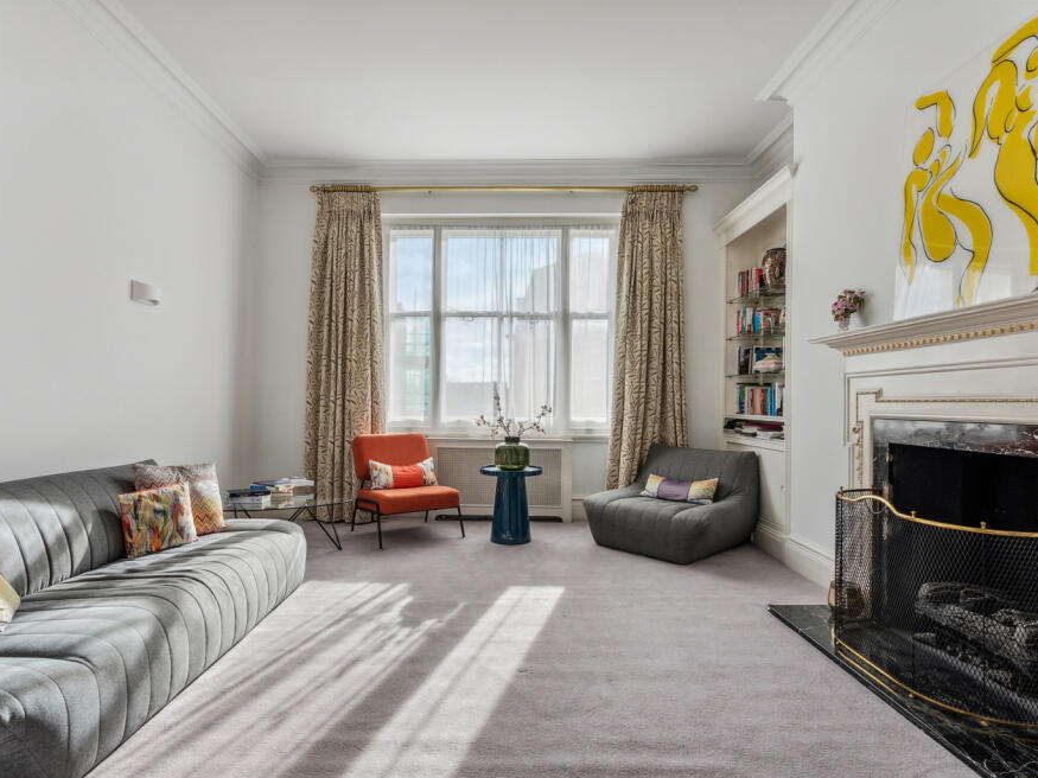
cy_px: 397
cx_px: 505
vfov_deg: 71.6
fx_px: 540
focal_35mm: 18
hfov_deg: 87.7
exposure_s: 1/400
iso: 1000
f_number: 11
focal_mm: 16
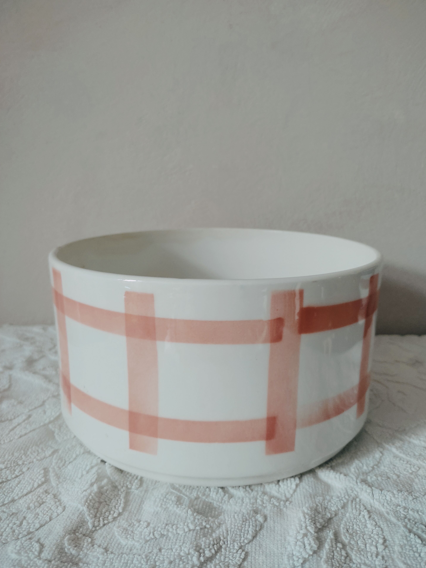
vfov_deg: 65.3
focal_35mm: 27
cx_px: 220
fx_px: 443
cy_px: 276
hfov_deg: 51.3
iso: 1216
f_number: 1.79
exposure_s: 1/25
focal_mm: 4.74
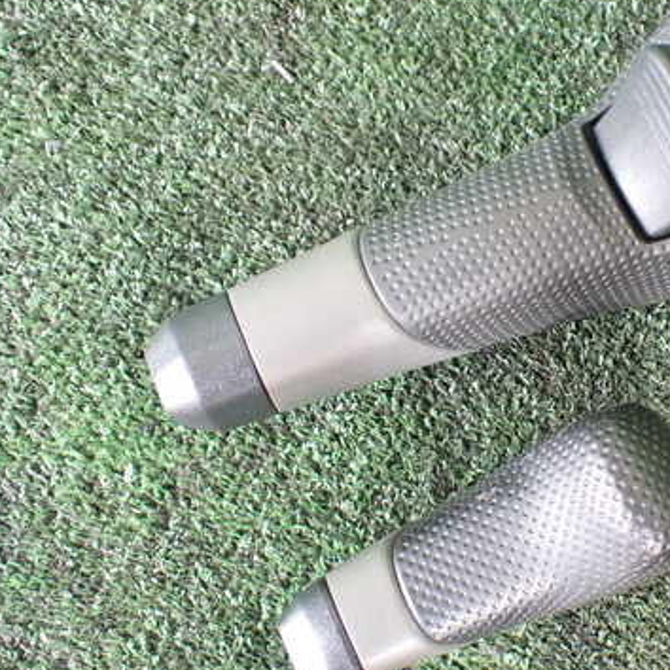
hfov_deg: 36.5
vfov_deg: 37.5
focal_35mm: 45
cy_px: 322
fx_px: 985
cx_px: 517
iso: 800
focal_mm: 5.4
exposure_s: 1/80
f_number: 2.3
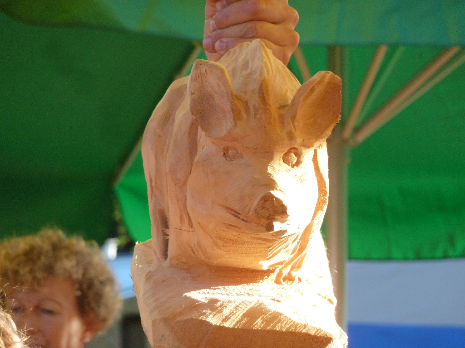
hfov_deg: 6.6
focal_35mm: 300
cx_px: 232
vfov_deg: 5.0
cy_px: 174
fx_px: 4030
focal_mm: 49.2
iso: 400
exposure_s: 1/250
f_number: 4.9
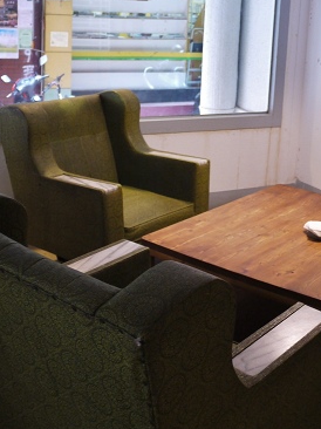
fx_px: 607
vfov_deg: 38.5
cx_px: 187
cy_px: 142
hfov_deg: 29.6
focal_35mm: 49
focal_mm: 14
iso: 400
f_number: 2.5
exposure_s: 1/40
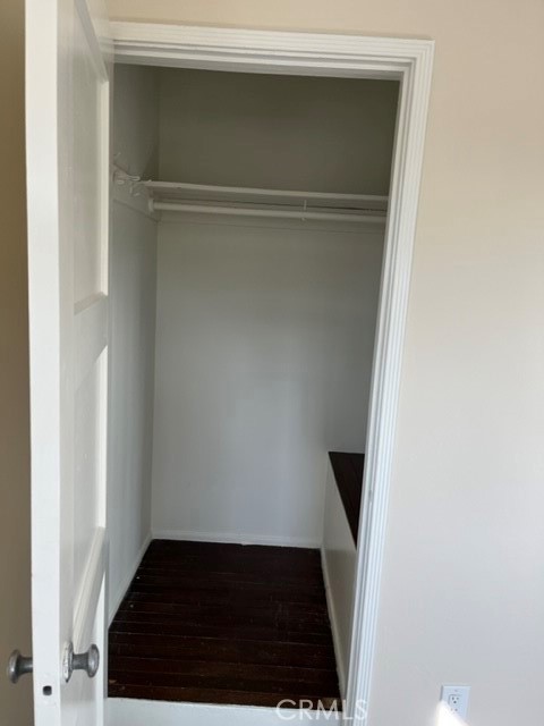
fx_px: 545
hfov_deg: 53.1
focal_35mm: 26
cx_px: 272
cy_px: 363
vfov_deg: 67.3
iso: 50
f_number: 1.6
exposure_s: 1/120
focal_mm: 5.1
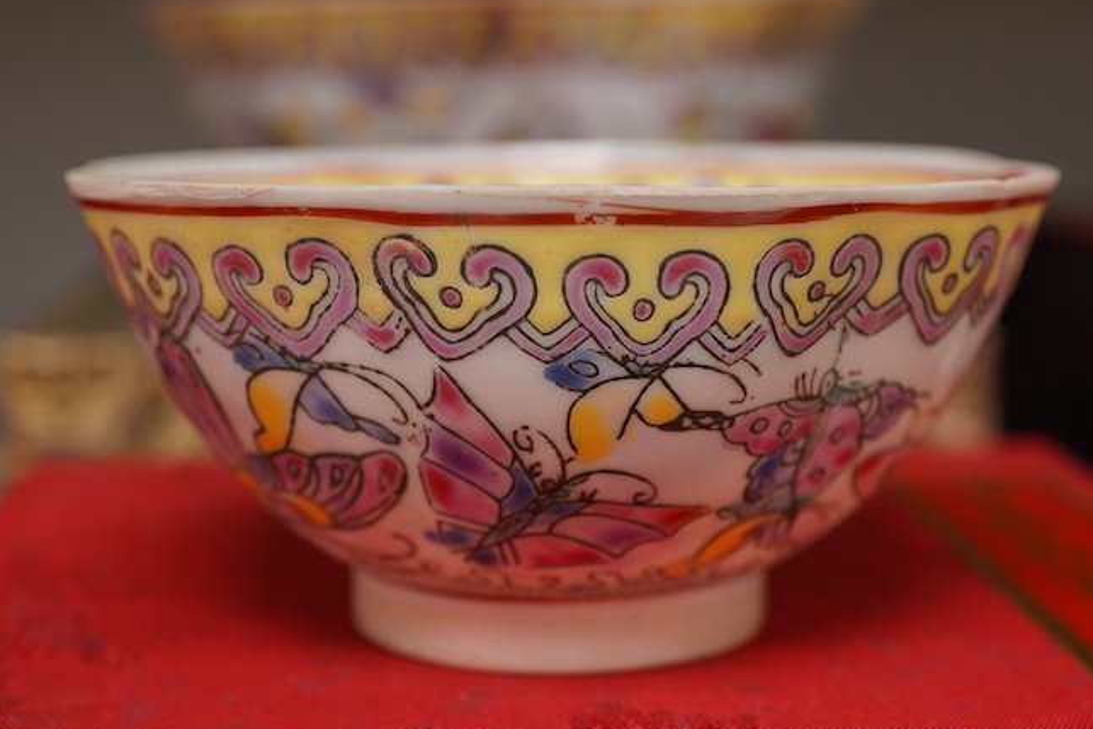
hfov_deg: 31.9
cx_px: 573
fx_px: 1913
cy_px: 408
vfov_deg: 21.6
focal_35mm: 63
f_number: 9
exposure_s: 1/125
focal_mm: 30
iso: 1250
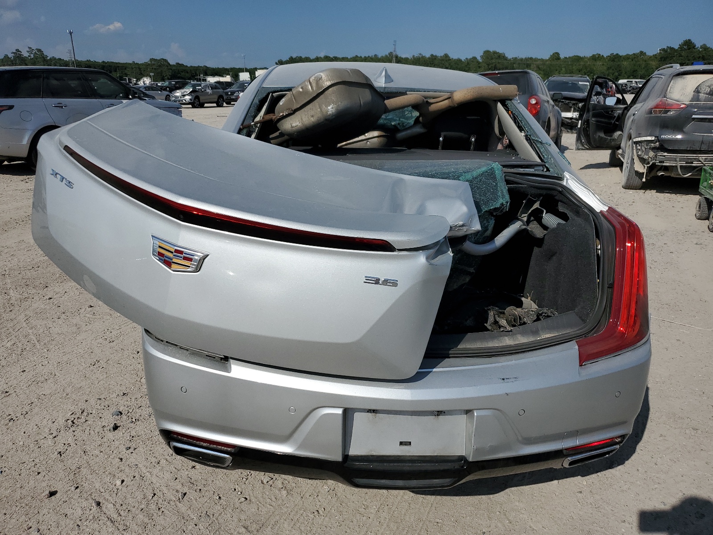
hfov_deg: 67.3
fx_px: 536
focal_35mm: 26
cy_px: 268
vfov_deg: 53.1
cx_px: 356
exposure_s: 1/10000
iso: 51
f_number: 1.5
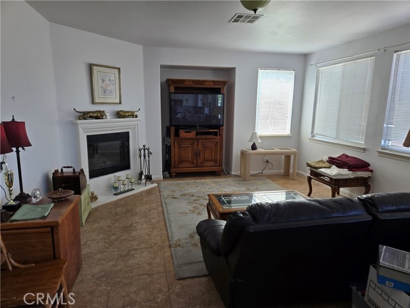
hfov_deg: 73.9
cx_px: 205
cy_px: 154
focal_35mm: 23
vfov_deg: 58.9
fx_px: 272
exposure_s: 1/180
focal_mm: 5.4
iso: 64
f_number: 1.8
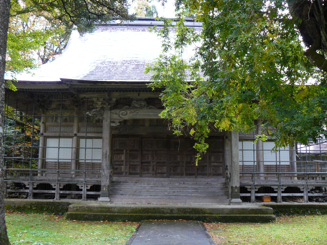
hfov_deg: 51.4
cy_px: 122
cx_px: 164
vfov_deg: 39.7
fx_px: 340
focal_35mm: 36
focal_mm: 6
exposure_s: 1/30
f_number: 2.8
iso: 200
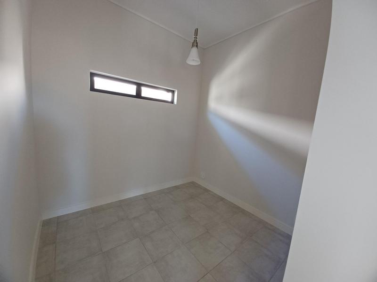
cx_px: 188
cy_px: 141
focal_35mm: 13
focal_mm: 1.42
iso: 125
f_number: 2.2
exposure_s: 1/33
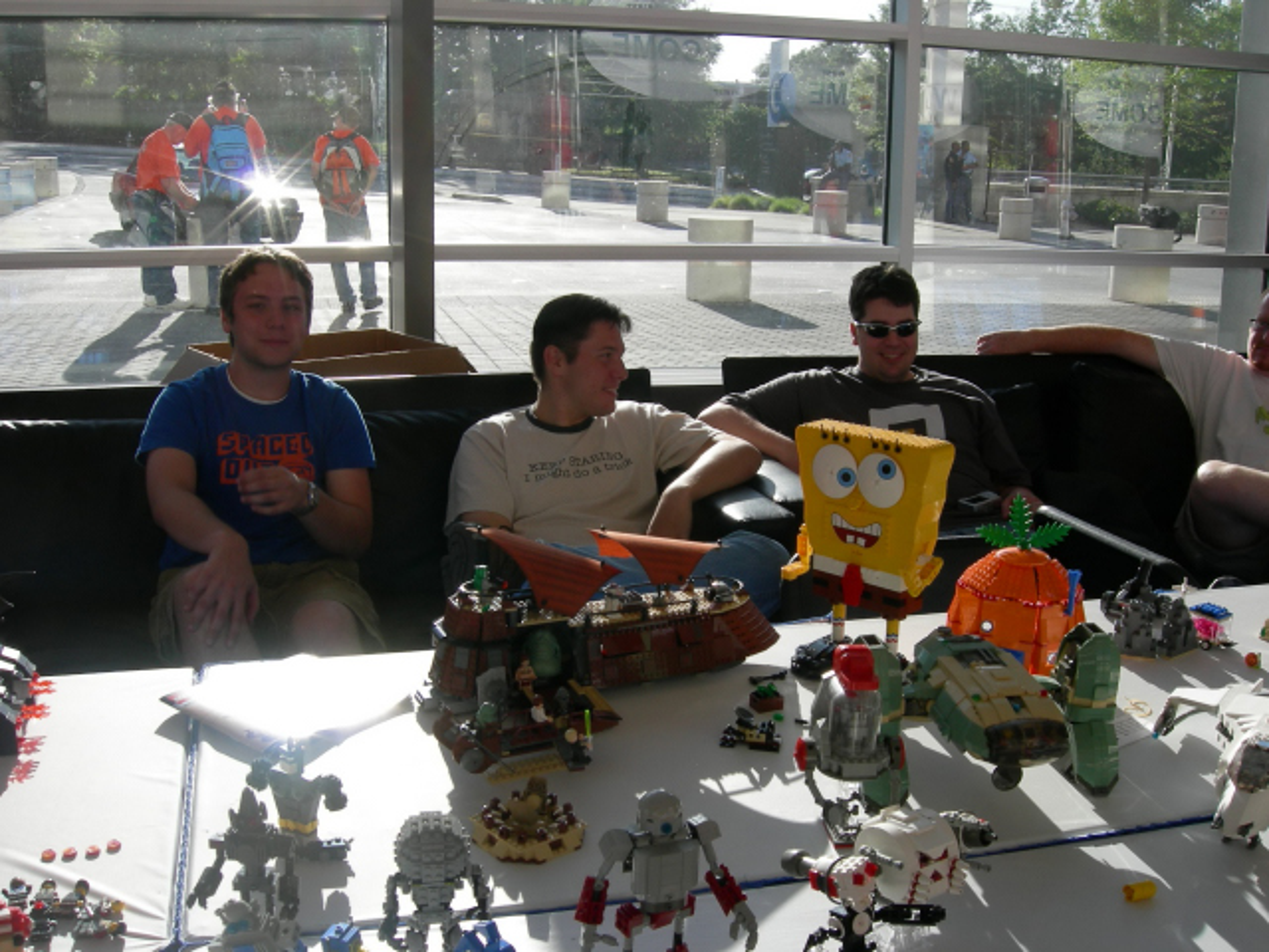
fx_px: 1320
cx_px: 634
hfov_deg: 51.4
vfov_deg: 39.7
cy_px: 476
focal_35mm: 36
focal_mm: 7.5
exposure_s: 1/187
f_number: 5.4
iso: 64
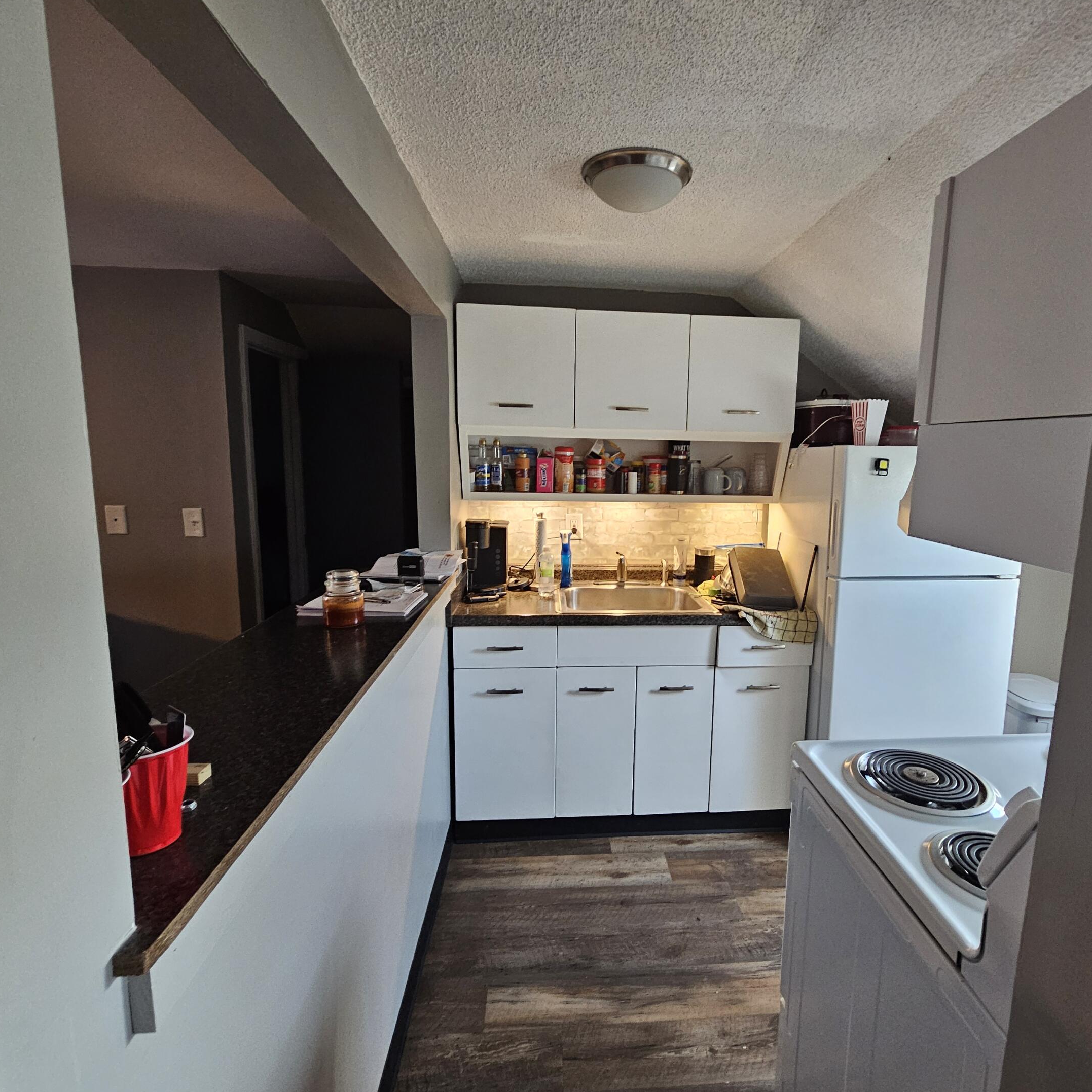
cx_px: 617
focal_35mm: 16
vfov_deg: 87.4
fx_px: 571
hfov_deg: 87.0
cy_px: 540
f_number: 2.2
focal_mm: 2.2
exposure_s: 1/30
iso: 320
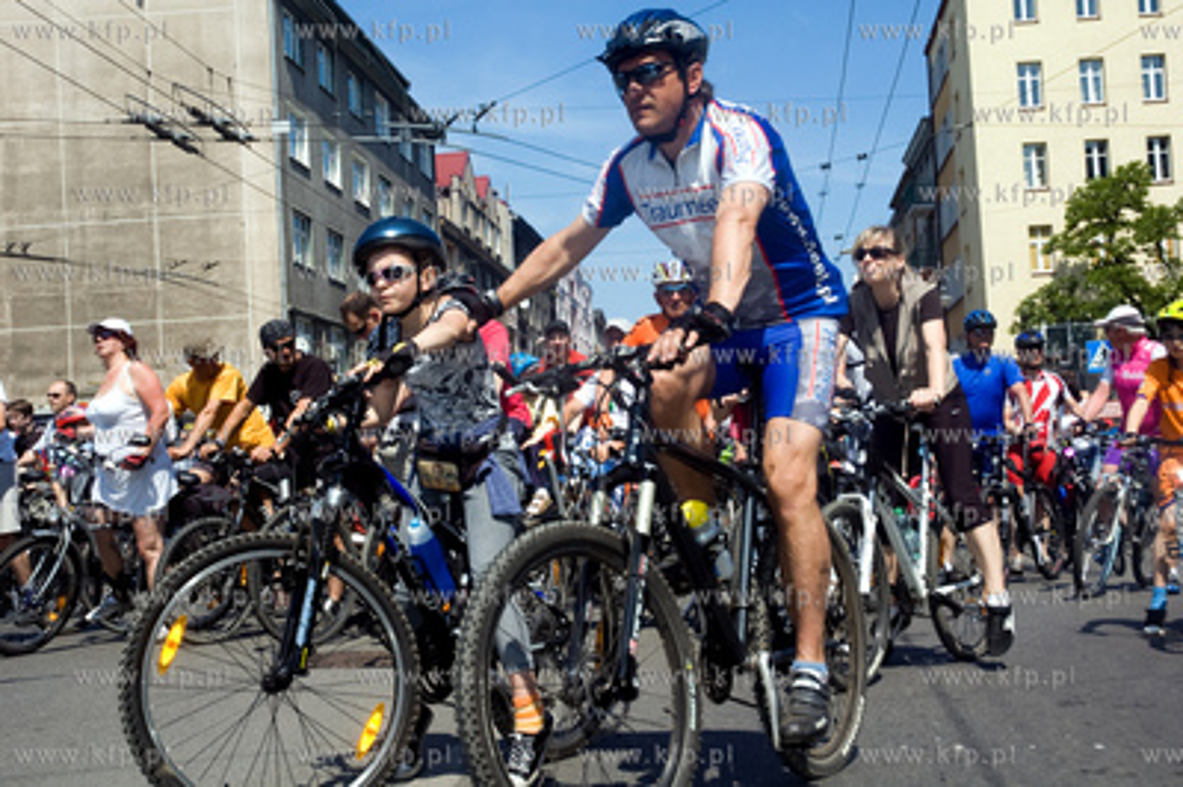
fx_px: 1674
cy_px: 394
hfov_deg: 38.9
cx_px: 592
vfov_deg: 26.4
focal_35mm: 51
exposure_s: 1/350
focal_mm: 34
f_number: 6.7
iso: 200
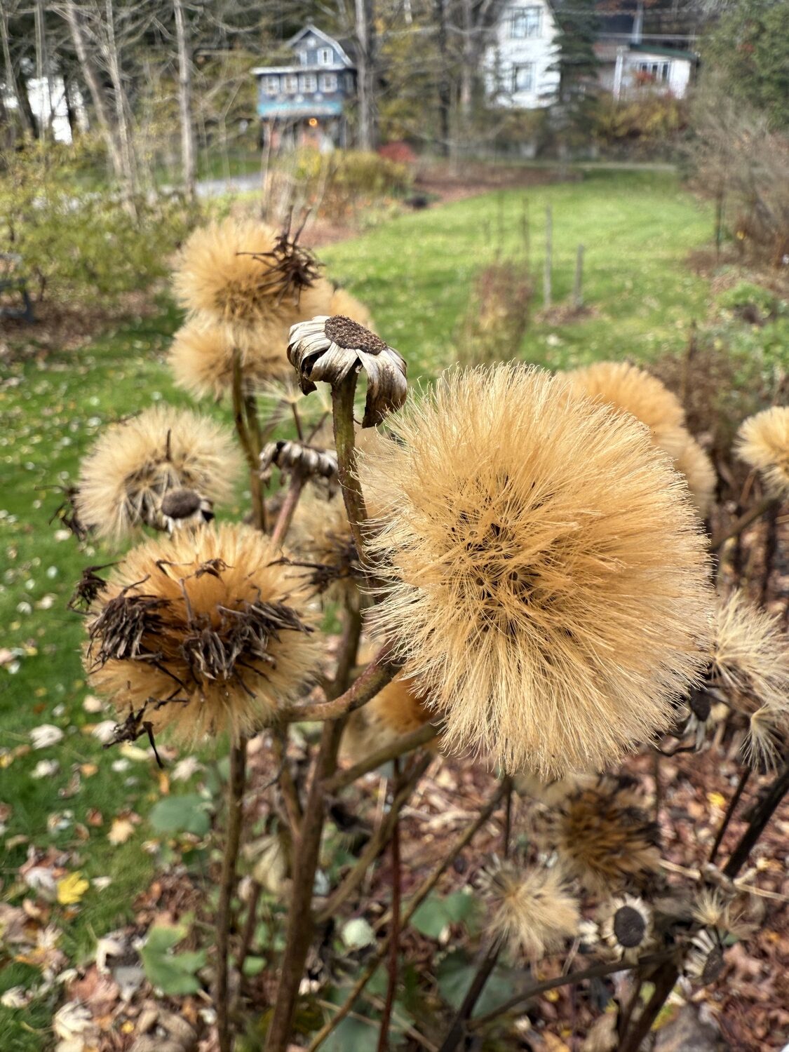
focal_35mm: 24
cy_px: 526
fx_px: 729
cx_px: 394
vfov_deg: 71.6
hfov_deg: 56.8
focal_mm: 2.22
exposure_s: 1/224
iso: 40
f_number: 2.2
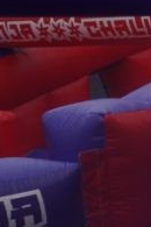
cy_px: 107
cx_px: 547
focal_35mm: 126
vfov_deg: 16.3
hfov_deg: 8.1
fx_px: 793
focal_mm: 16
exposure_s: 1/125
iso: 100
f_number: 7.1
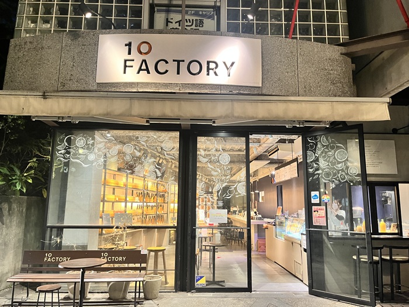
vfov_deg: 53.1
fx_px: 307
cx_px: 204
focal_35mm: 26
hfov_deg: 67.3
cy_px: 154
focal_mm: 5.1
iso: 500
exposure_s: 1/40
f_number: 1.6
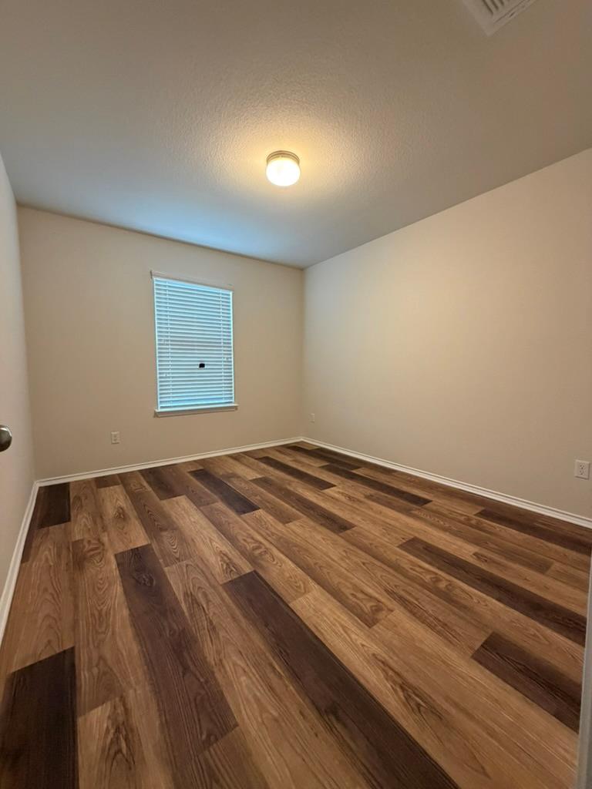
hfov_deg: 85.7
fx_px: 319
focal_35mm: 14
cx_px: 296
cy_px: 394
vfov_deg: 102.1
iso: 500
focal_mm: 2.22
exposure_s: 1/60
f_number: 2.2
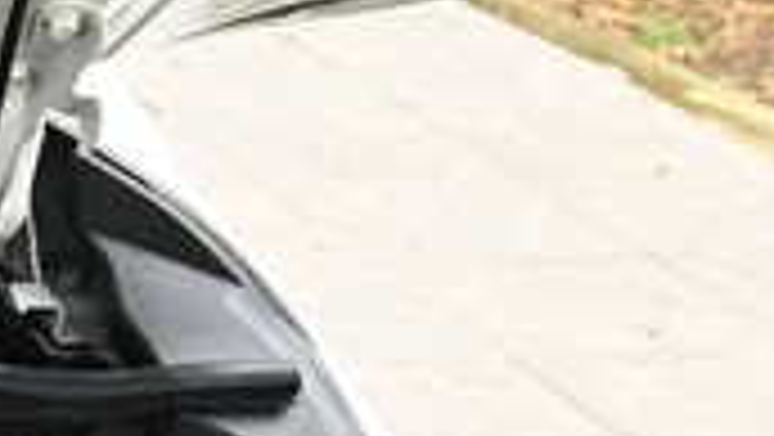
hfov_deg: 10.6
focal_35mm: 161
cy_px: 894
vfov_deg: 7.3
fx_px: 3306
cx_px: -1305
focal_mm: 24
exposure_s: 1/45
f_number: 6.7
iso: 100
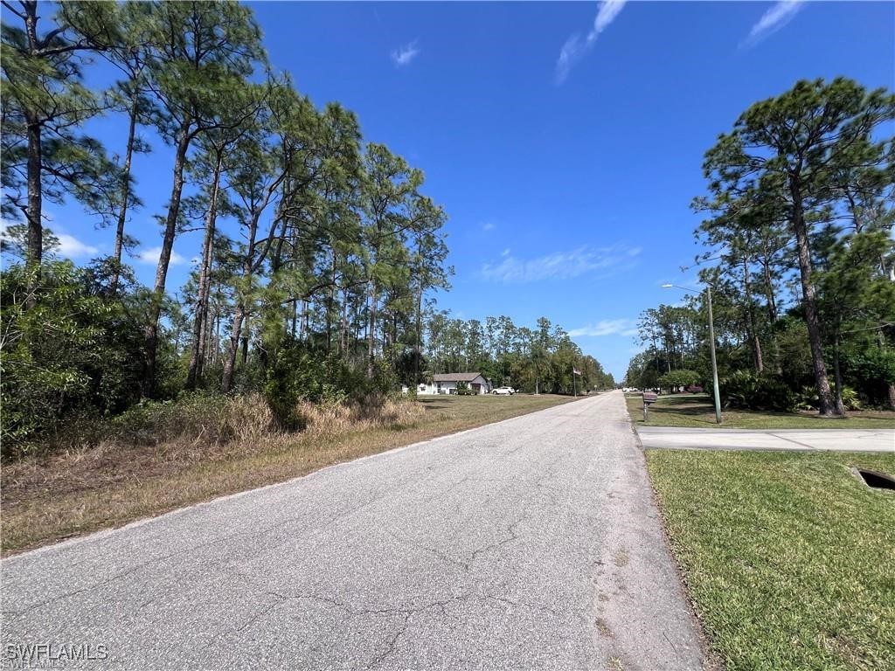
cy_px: 336
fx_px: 336
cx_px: 448
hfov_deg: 106.2
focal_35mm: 13
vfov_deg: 89.9
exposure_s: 1/1815
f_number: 1.8
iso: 32
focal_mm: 1.57
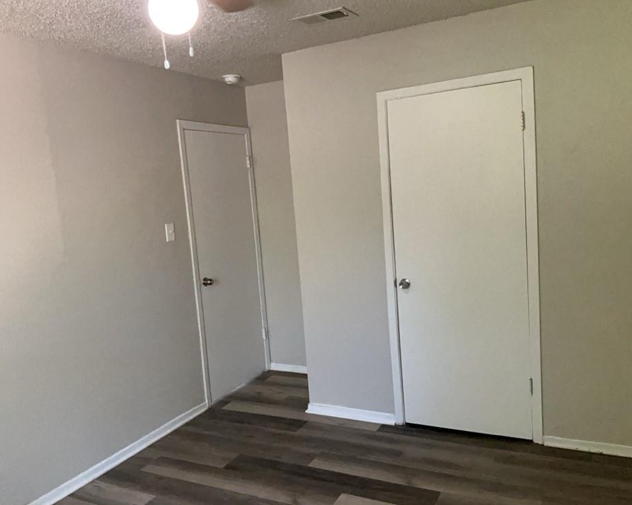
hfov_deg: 60.5
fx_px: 542
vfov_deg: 49.9
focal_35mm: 29
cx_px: 312
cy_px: 250
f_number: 1.8
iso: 320
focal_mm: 3
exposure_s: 1/100
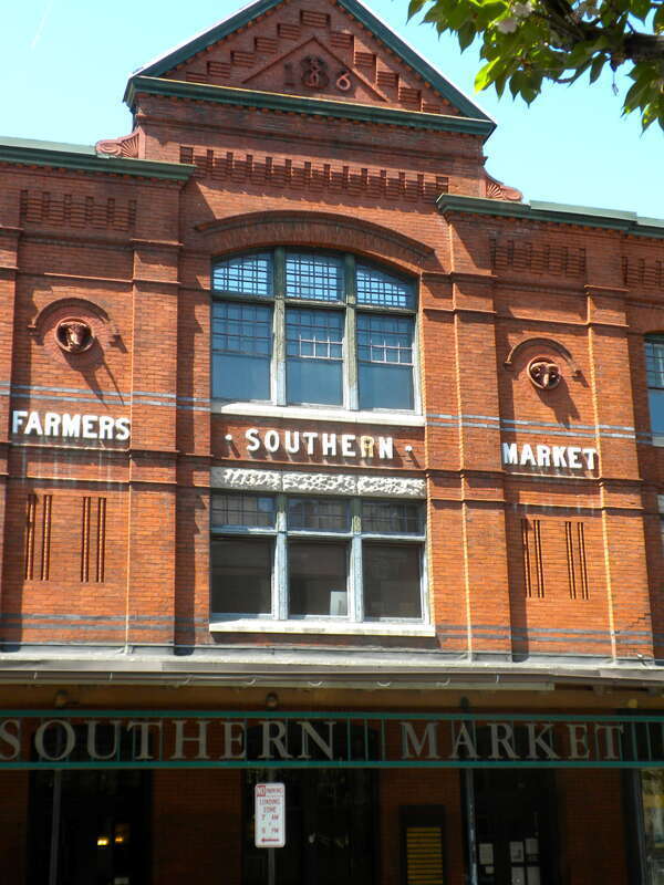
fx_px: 1330
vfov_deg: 36.8
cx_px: 332
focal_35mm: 52
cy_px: 442
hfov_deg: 28.0
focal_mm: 9.1
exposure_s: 1/127
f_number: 4.3
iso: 64
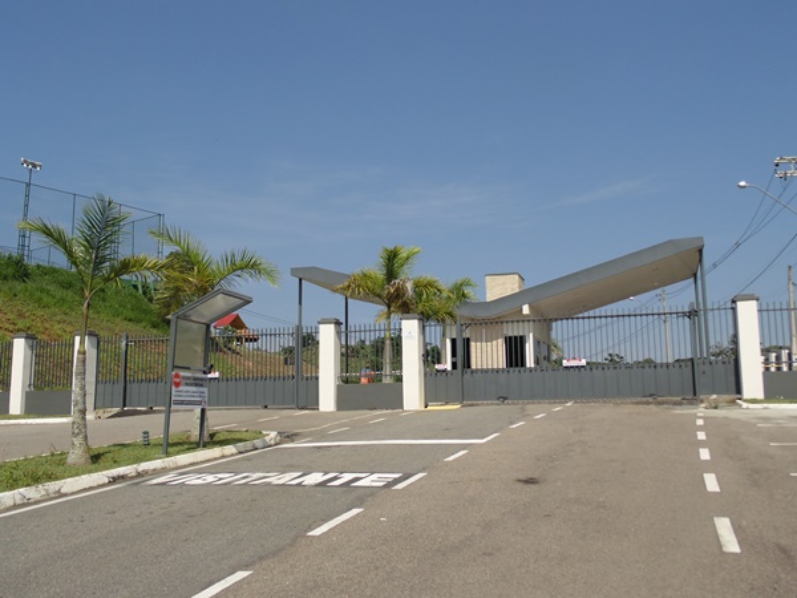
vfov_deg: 41.8
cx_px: 398
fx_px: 783
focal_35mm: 34
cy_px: 299
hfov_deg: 54.0
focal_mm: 6.1
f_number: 9.6
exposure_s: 1/160
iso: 80
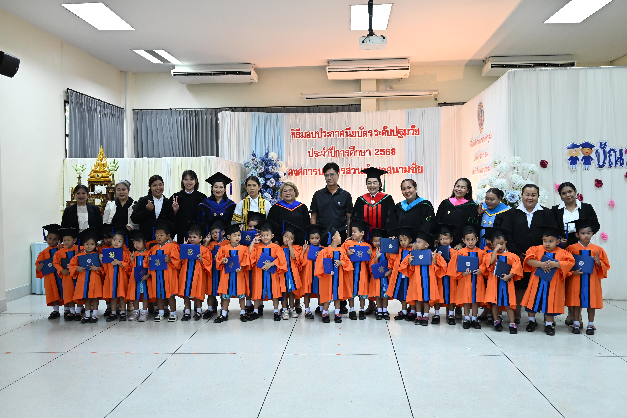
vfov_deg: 40.0
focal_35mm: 33
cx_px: 314
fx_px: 575
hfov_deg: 57.2
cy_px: 209
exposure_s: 1/125
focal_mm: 33
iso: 3200
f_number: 4.8
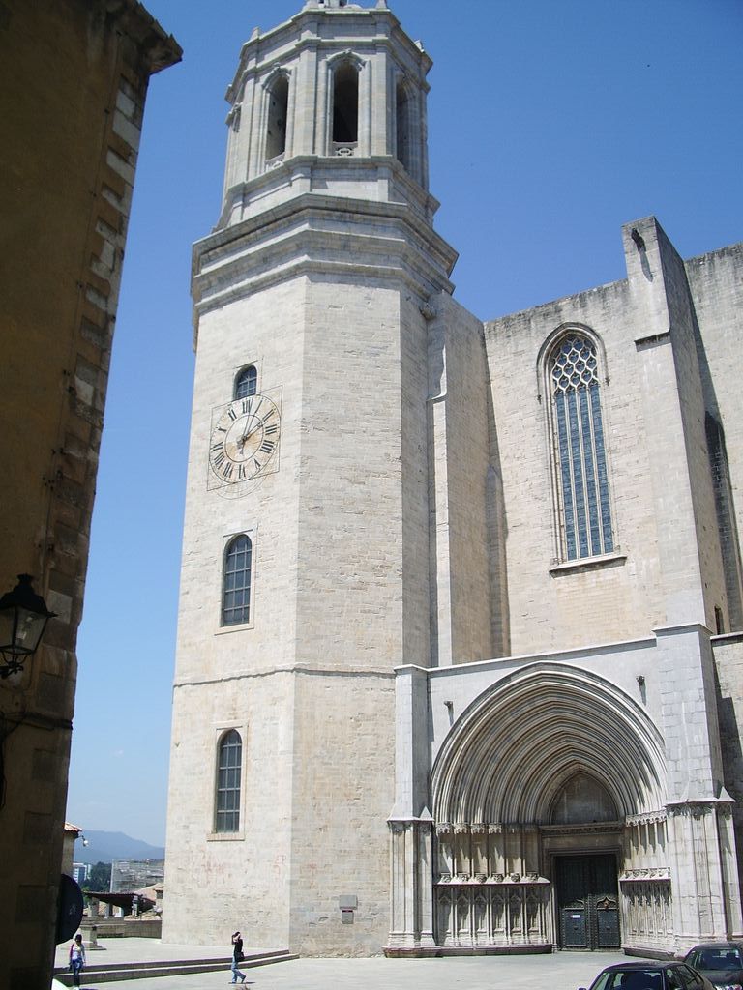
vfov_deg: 52.6
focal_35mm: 35
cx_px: 372
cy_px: 495
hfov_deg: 40.7
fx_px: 1002
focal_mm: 5.8
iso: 50
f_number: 4.3
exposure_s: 1/400
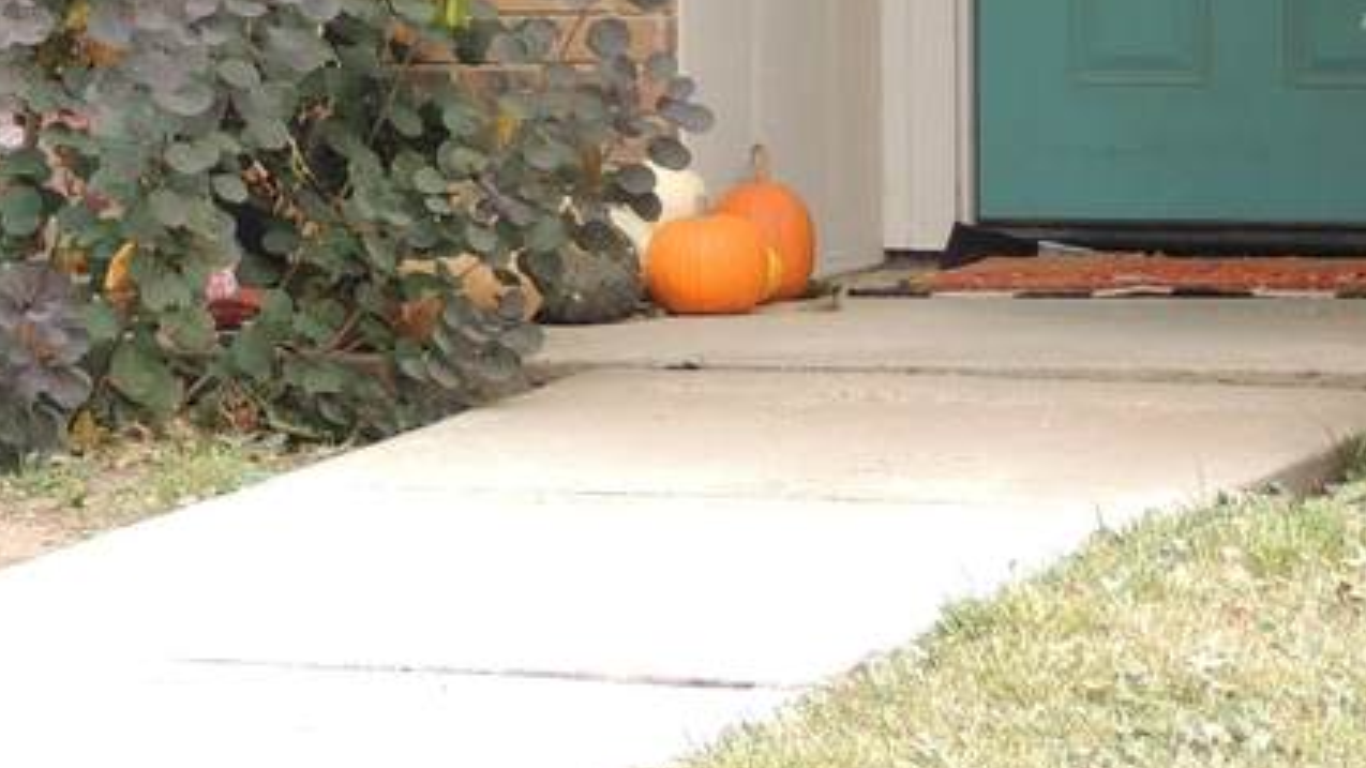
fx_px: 10105
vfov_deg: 4.3
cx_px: -170
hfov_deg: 7.7
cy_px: -292
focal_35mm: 279
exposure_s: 1/100
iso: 140
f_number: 4
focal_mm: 15.1
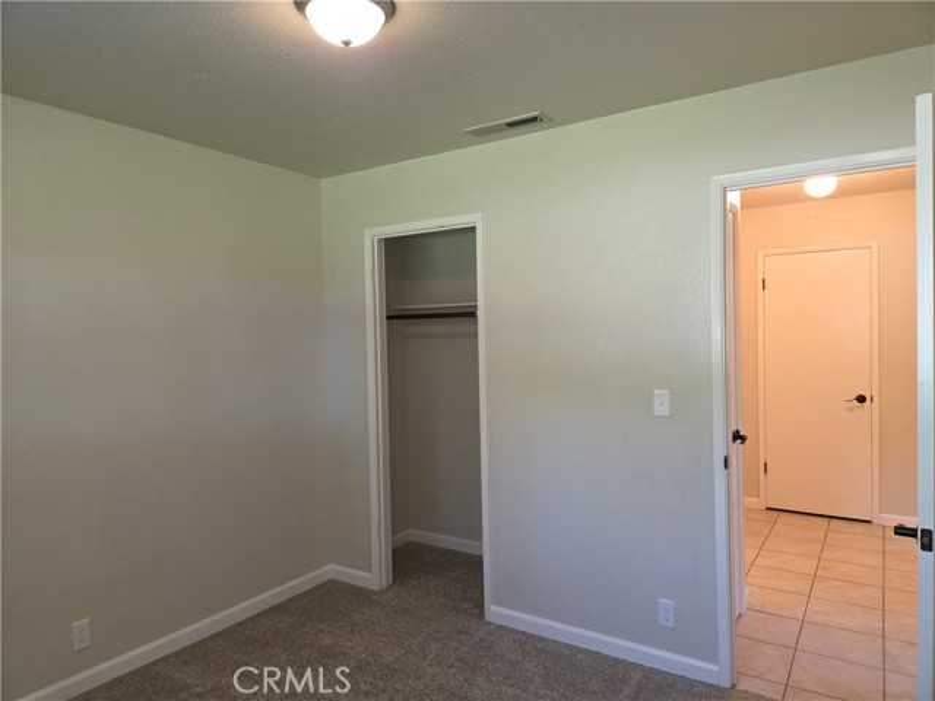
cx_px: 468
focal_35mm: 23
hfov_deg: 73.9
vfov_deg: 58.9
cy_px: 350
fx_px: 621
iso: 100
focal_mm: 5.4
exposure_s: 1/40
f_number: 1.8
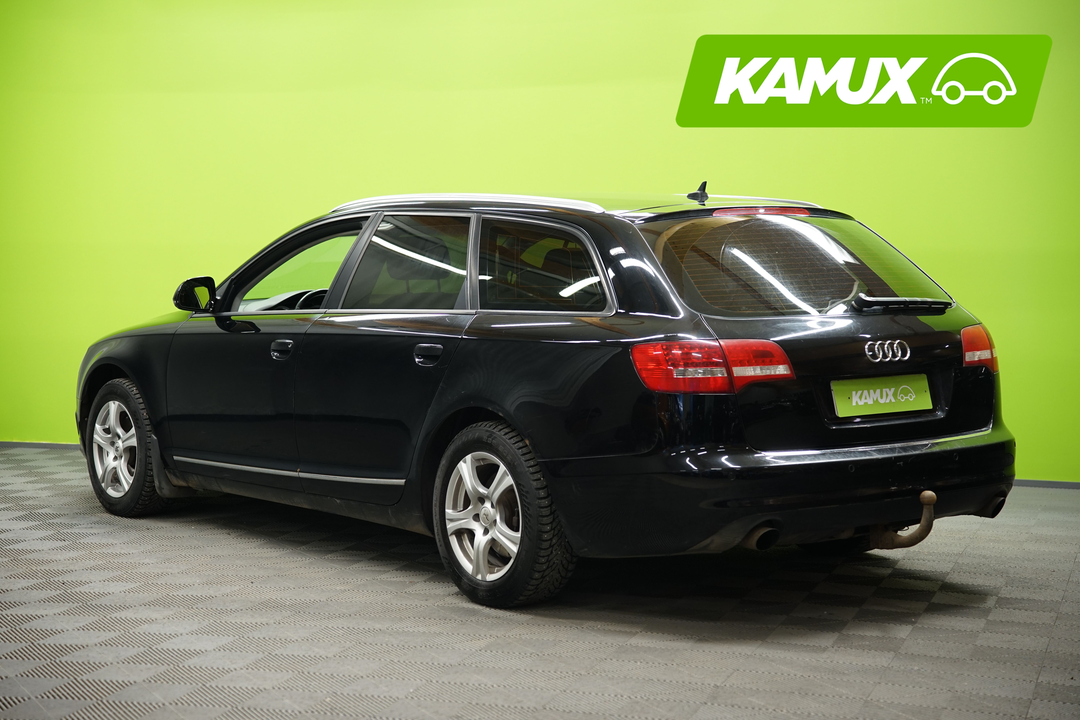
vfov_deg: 20.9
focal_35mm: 65
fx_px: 1950
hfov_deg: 31.0
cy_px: 360
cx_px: 540
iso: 640
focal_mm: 65
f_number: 2.8
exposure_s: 1/40
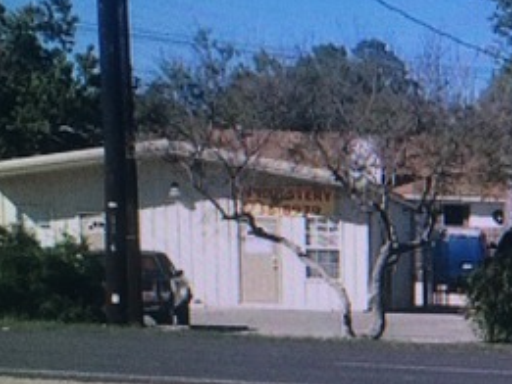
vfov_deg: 20.7
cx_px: 561
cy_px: 243
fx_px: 1051
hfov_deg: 25.4
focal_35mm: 71
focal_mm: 4.15
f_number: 2.2
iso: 40
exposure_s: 1/30
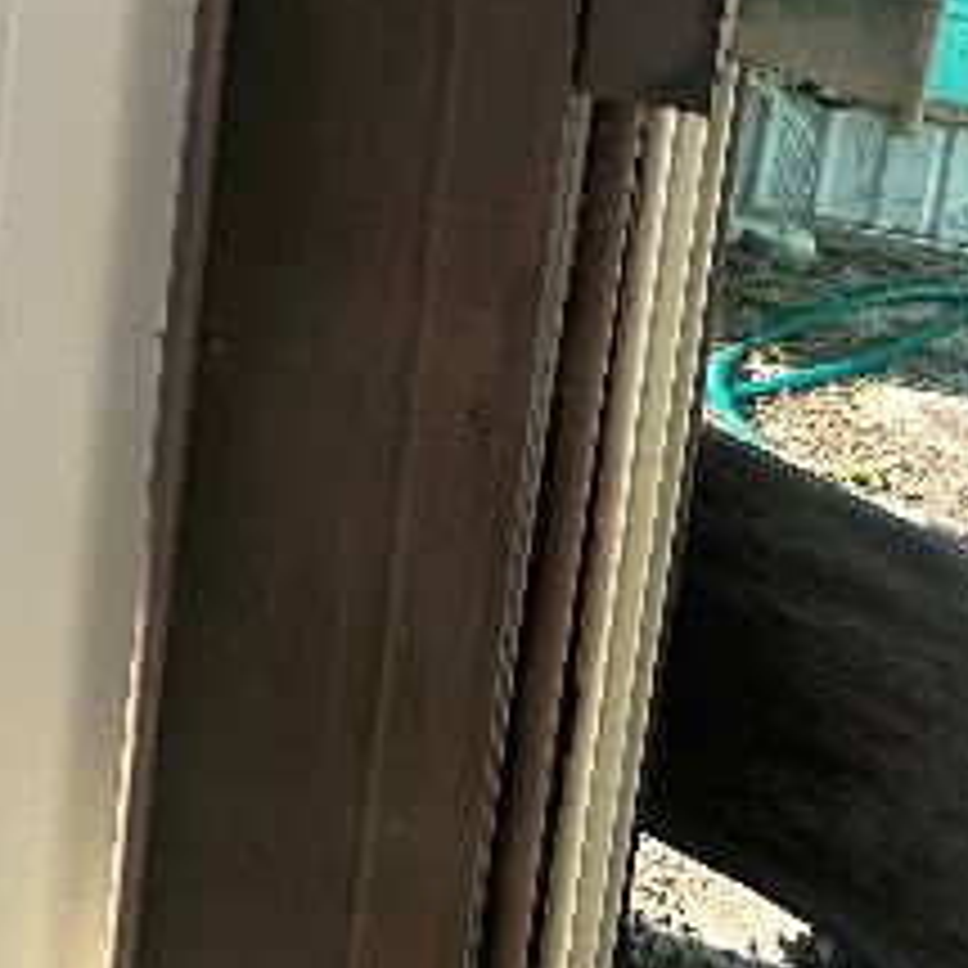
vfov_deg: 18.0
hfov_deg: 15.9
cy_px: -245
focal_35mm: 91
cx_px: -837
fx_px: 2879
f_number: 1.5
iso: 50
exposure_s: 1/1808
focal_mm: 5.7
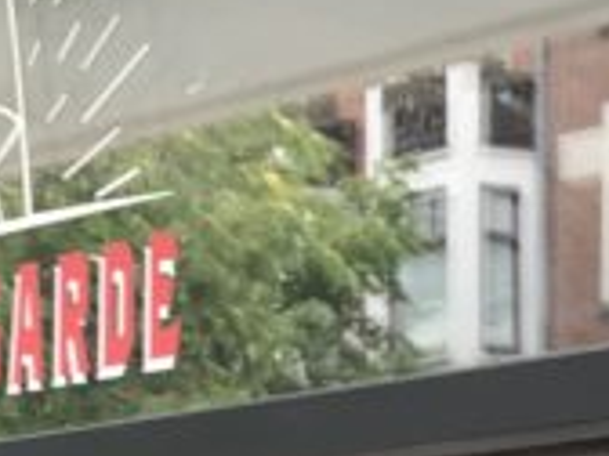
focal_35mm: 171
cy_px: 818
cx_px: 674
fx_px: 3008
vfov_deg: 8.4
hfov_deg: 11.4
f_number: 1.8
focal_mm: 3.99
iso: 20
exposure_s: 1/103
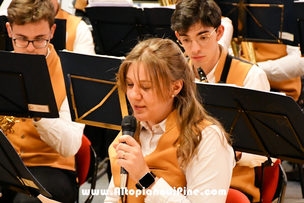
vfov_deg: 10.5
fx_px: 1097
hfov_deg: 15.8
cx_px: 154
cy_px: 101
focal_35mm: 130
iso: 4500
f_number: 5.3
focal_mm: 85
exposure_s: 1/60
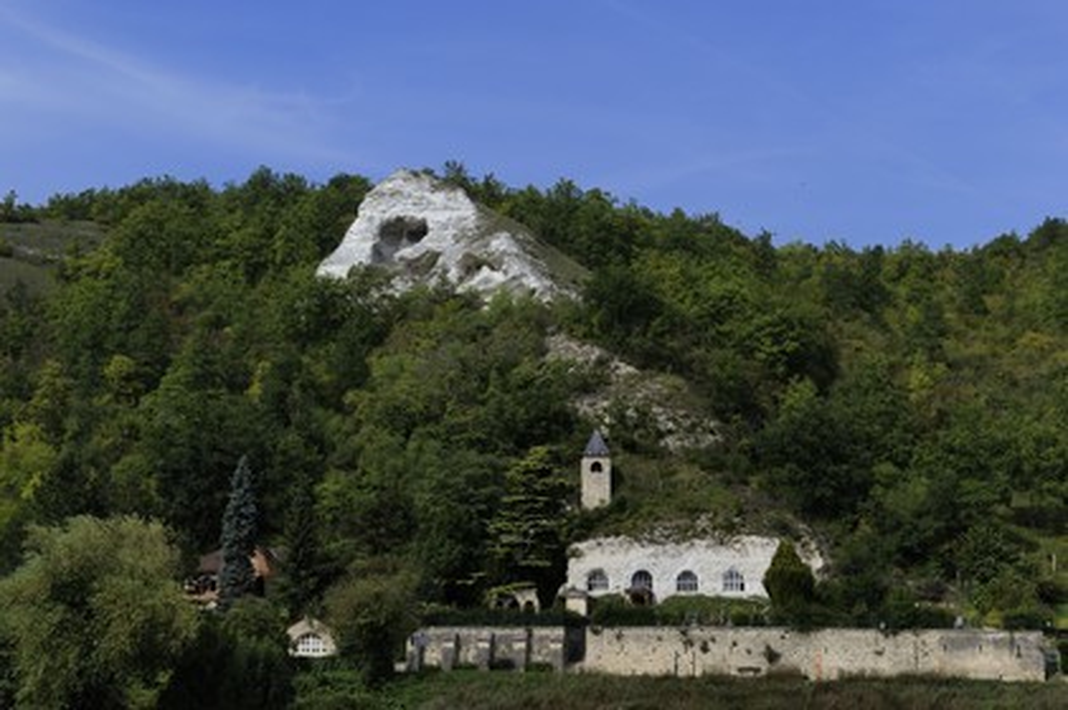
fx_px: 1838
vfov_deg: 21.9
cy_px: 355
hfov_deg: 32.4
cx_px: 534
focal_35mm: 62
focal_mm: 62
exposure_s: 1/160
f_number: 14
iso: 200
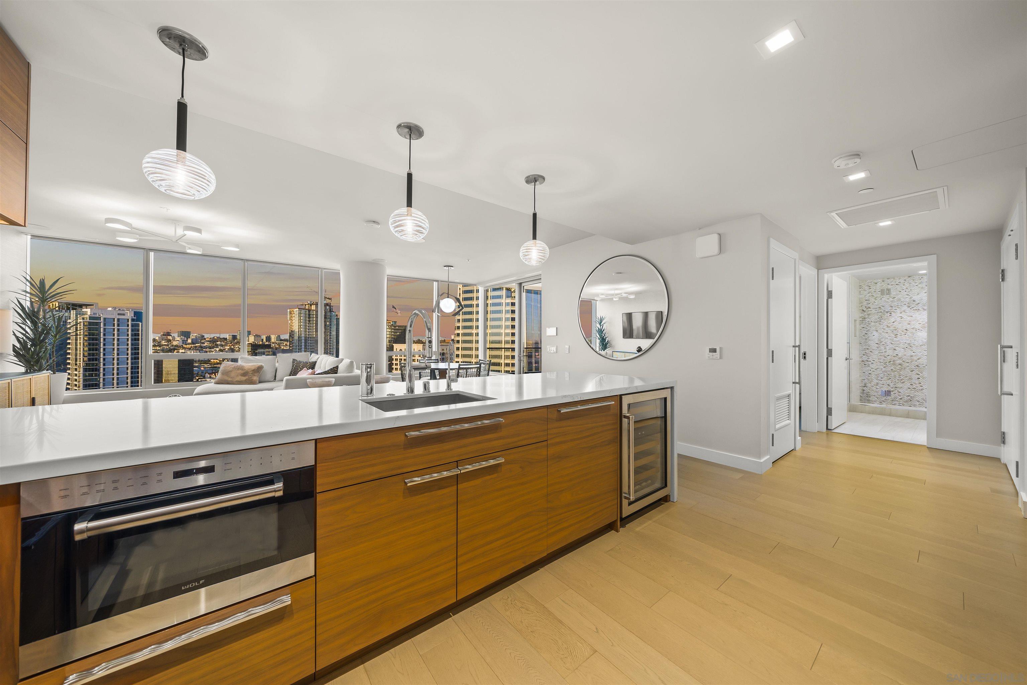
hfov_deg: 112.6
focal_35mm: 12
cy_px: 342
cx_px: 514
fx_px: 342
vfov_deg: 90.0
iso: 250
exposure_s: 1/2.5
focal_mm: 12
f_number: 6.3
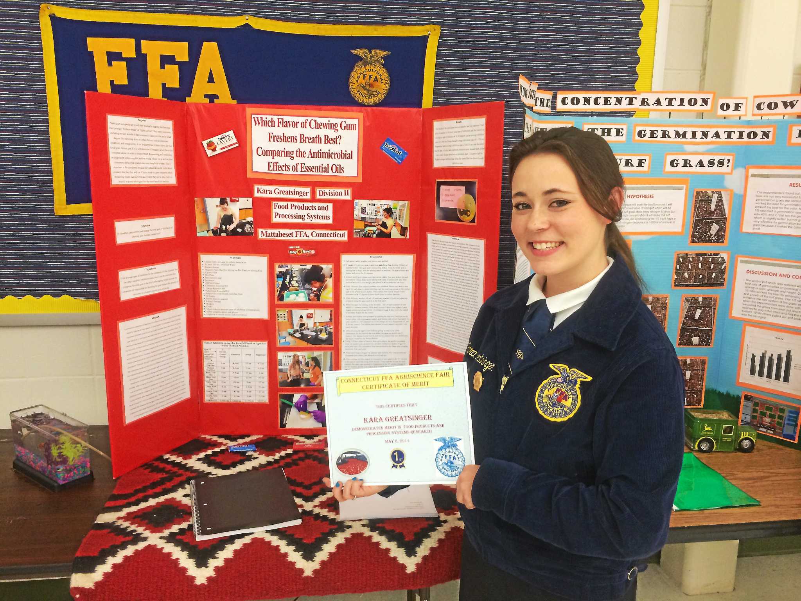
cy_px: 300
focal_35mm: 30
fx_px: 694
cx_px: 400
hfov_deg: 60.0
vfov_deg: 46.8
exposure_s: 1/30
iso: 64
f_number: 2.2
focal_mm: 4.12
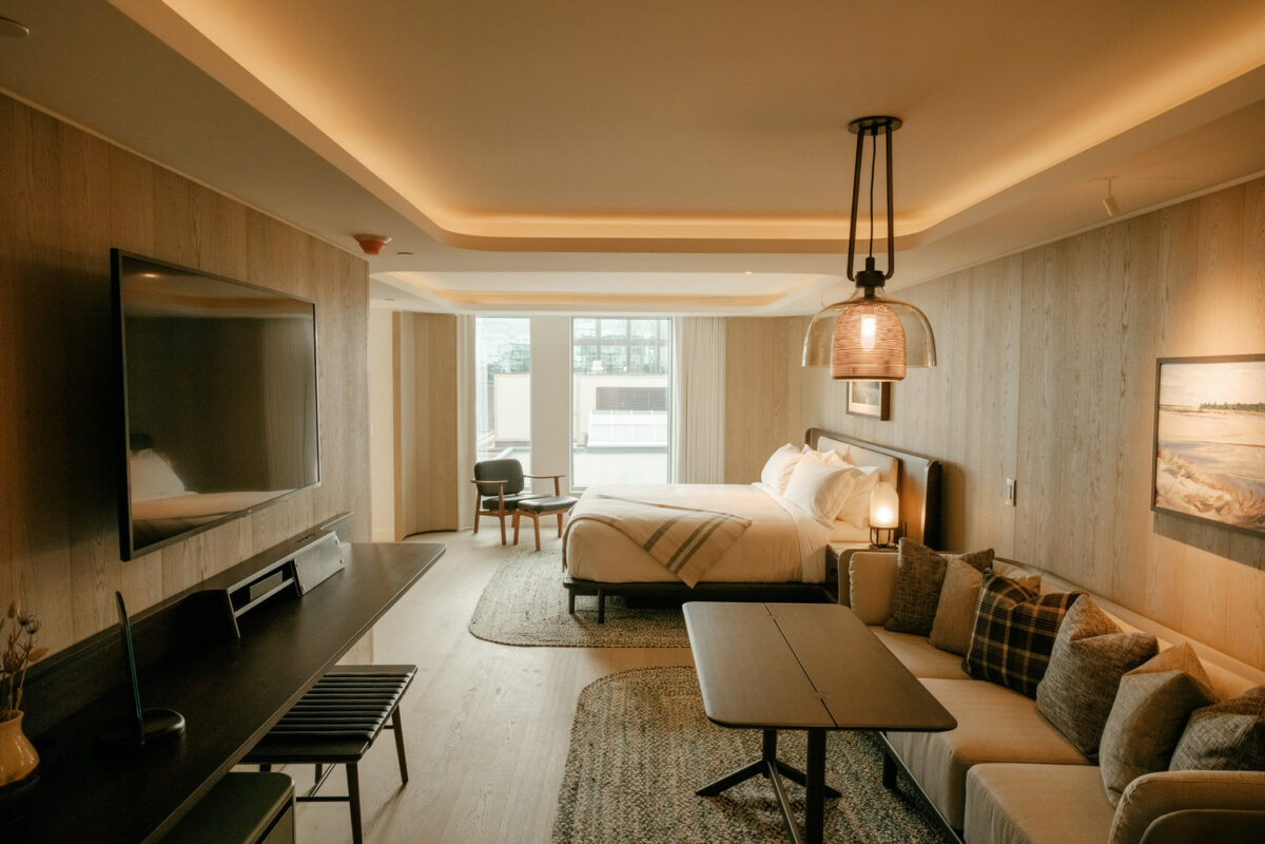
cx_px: 632
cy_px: 422
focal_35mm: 21
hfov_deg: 81.2
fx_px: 738
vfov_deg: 59.5
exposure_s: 1/75
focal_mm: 14
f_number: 5
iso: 1600
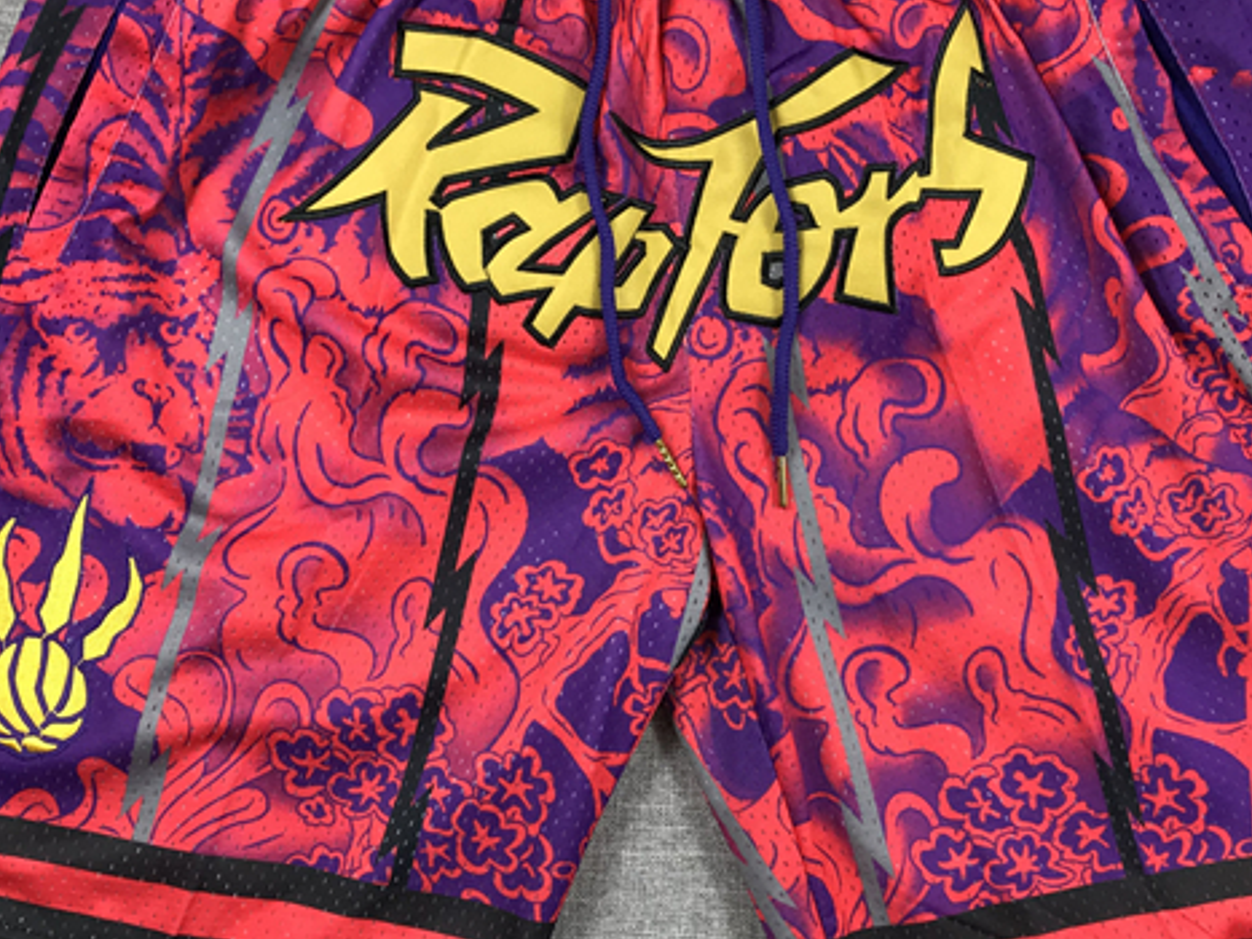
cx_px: 630
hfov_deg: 39.7
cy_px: 397
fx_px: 1736
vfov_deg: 30.2
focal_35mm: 48
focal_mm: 3.99
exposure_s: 1/50
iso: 32
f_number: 1.8
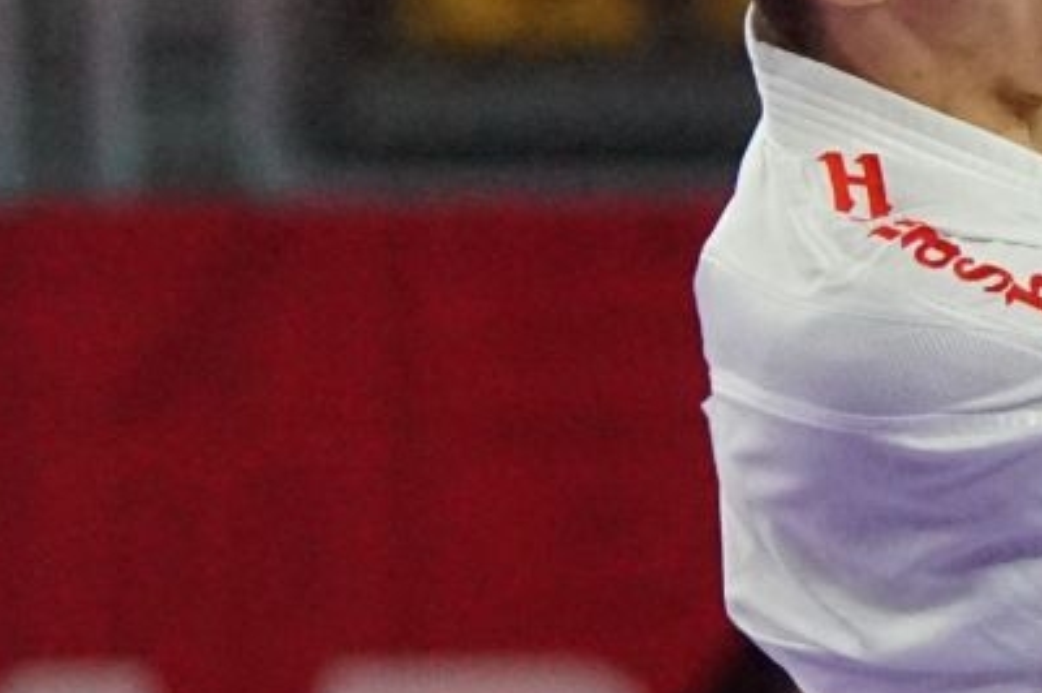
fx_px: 26382
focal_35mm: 912
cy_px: 500
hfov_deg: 2.3
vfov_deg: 1.5
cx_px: 2274
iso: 3200
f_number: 2.8
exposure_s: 1/2000
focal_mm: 135
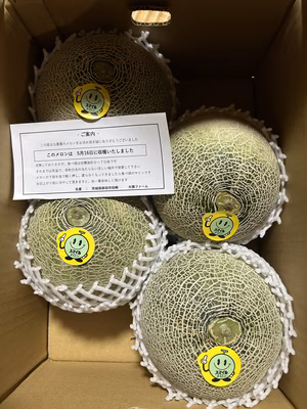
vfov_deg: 67.3
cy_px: 204
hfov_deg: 53.1
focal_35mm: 26
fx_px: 307
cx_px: 154
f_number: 1.5
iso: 125
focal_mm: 5.7
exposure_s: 1/50
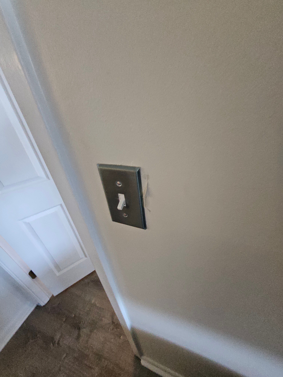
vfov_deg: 106.2
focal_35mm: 13
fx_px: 142
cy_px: 188
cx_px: 142
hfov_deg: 89.9
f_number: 2.2
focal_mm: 1.74
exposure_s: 1/40
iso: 320
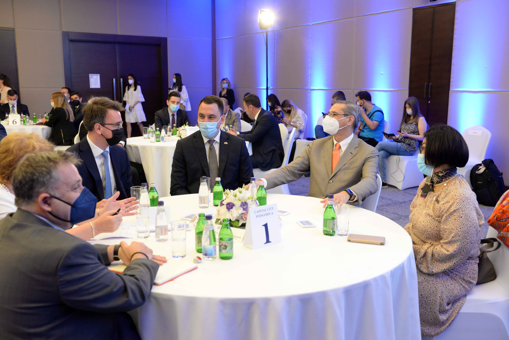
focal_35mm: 35
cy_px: 170
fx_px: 495
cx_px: 254
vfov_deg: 37.9
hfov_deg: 54.4
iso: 2500
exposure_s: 1/100
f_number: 4.5
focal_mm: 35
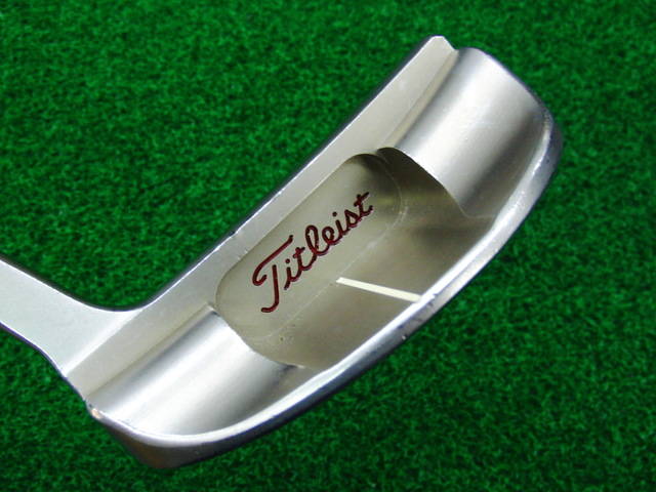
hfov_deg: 50.1
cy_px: 246
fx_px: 701
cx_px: 328
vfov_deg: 38.7
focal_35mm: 37
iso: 400
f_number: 3.6
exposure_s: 1/50
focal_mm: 6.42
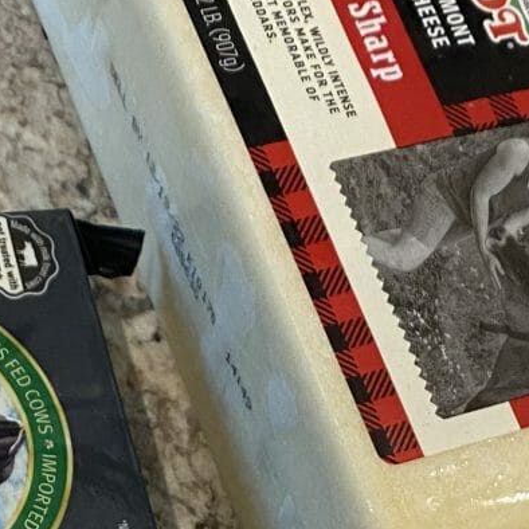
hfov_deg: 15.6
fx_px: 1936
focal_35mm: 112
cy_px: 810
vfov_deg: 14.4
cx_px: 295
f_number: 1.8
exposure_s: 1/60
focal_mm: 4.25
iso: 160
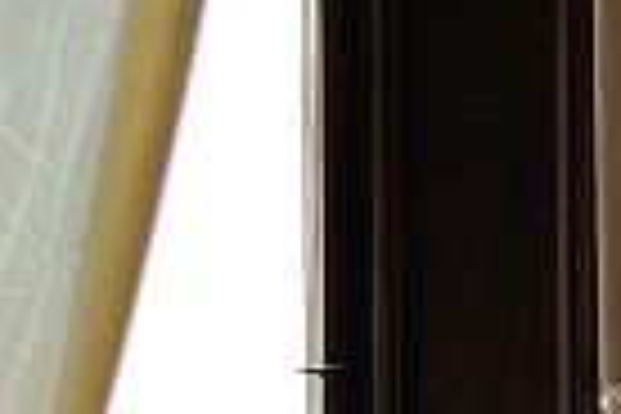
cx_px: 1094
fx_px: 3191
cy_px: 747
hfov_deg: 10.5
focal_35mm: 185
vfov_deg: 7.2
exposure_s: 1/3200
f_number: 2.8
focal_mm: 24
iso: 800
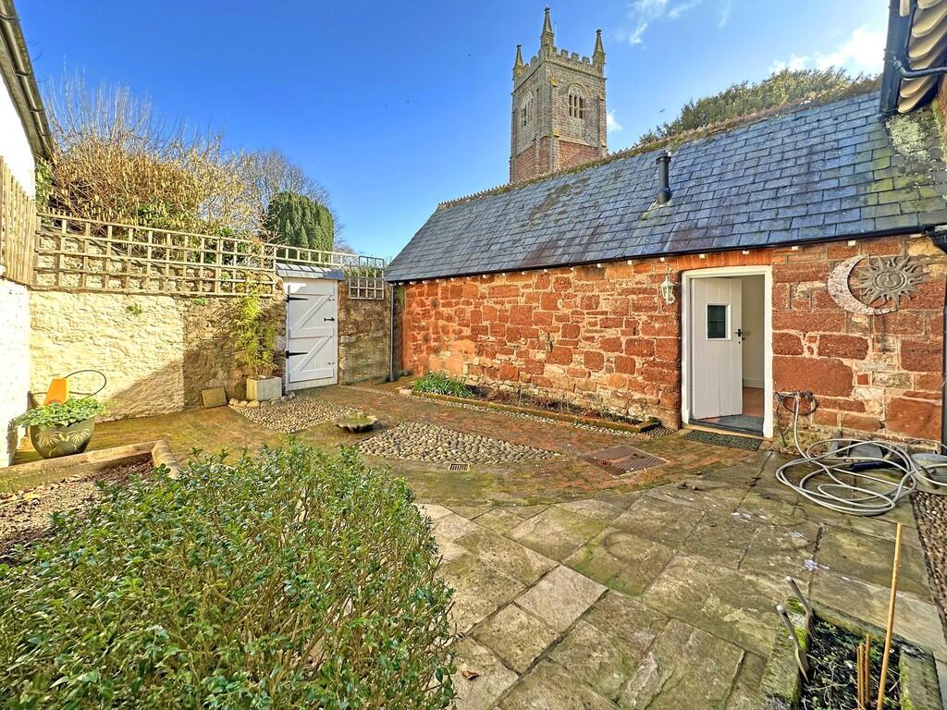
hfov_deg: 102.1
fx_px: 383
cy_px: 355
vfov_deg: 85.7
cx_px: 474
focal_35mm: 14
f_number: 2.2
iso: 40
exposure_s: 1/225
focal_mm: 2.22
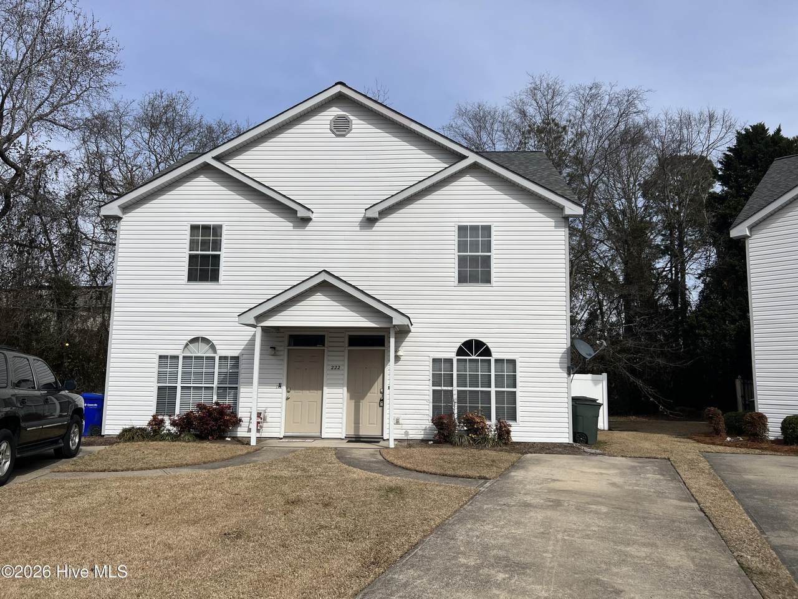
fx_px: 599
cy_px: 300
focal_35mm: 26
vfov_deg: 53.1
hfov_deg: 67.3
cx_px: 399
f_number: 1.5
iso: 50
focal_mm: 5.7
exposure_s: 1/7463
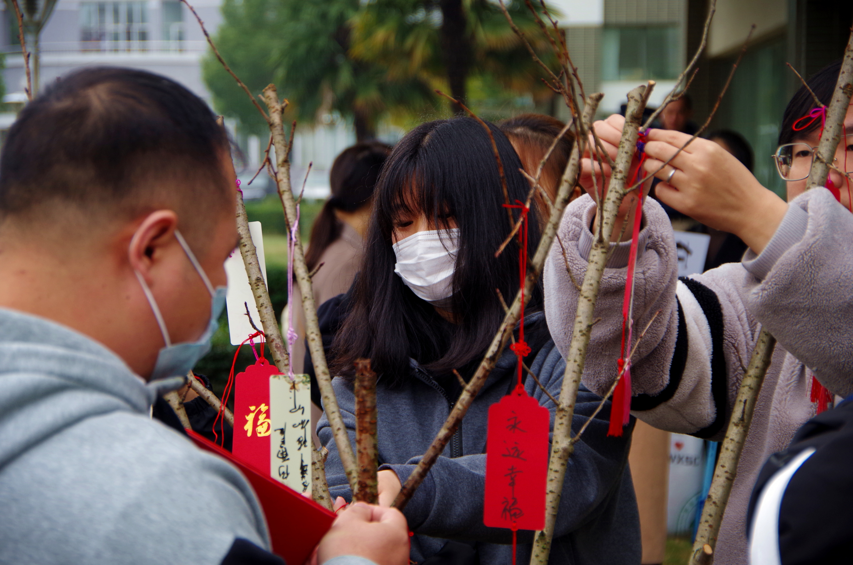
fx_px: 2412
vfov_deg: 13.4
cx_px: 426
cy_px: 282
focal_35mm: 102
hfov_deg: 20.1
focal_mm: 68
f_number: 4.5
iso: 200
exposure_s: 1/125
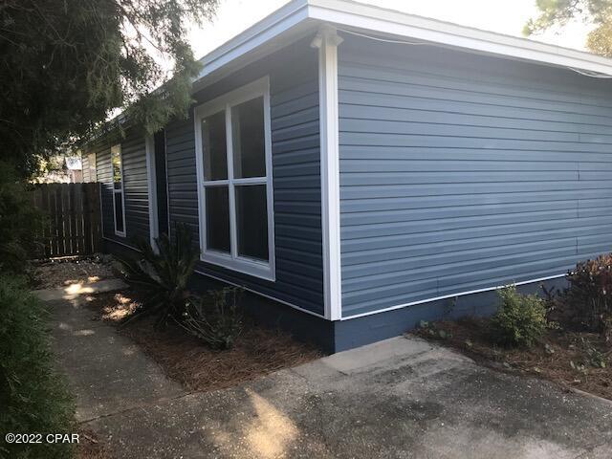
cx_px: 306
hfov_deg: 63.4
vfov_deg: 49.7
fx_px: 495
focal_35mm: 28
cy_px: 230
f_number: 1.8
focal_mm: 3.99
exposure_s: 1/329
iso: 20
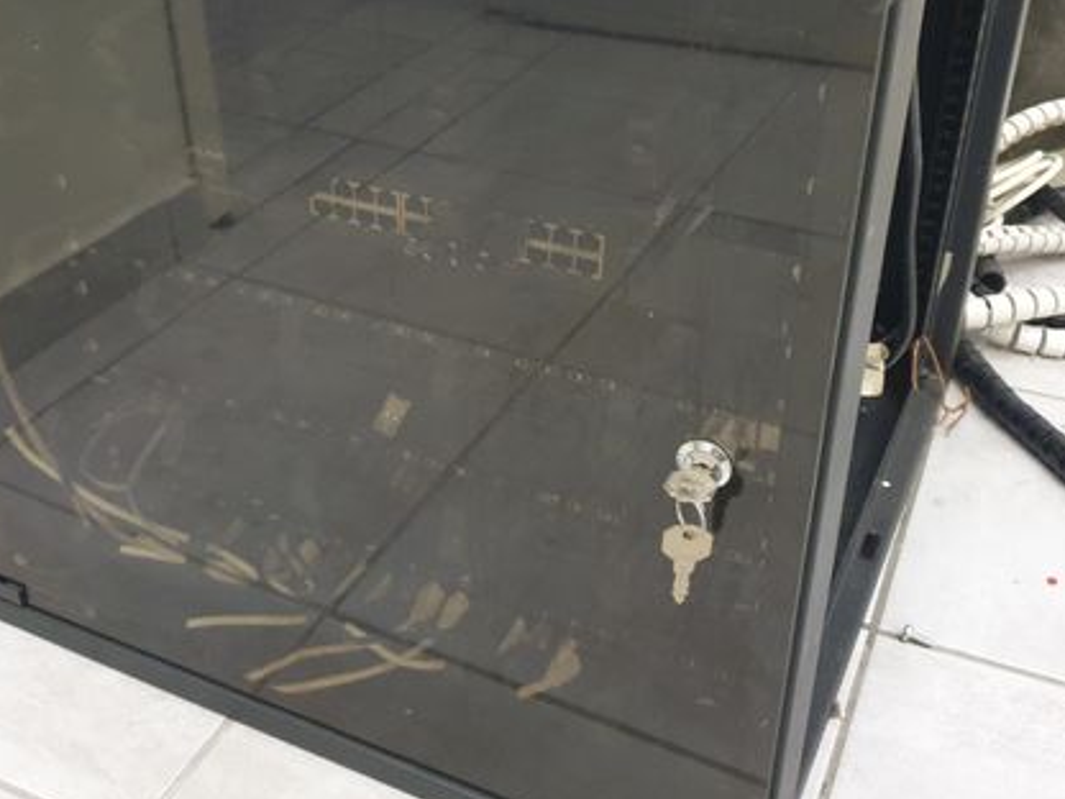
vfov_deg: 35.8
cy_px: 318
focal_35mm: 40
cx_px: 428
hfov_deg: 46.5
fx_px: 1231
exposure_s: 1/50
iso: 320
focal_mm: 4.3
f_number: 1.5
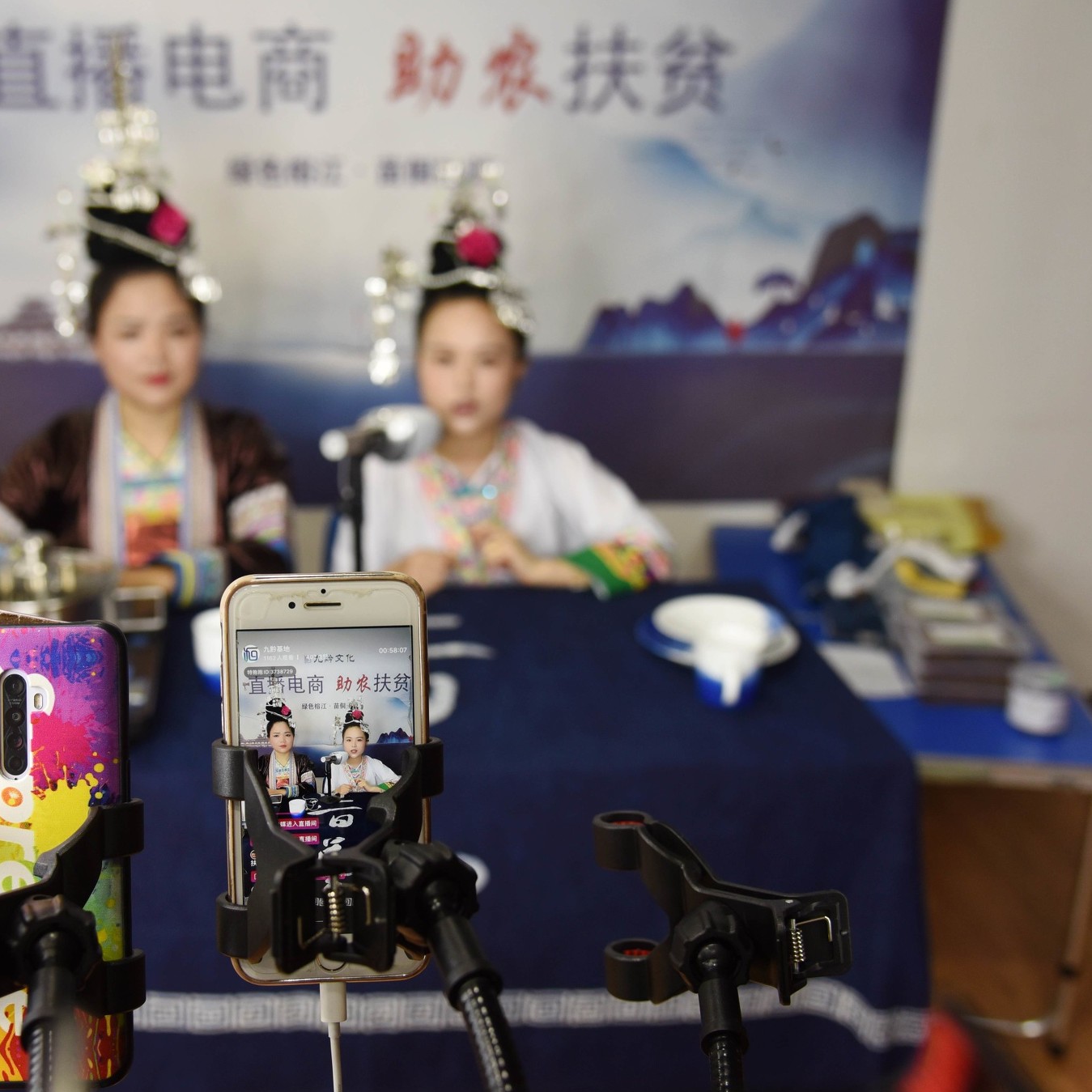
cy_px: 552
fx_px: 1428
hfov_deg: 41.5
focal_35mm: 40
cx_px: 401
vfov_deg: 41.9
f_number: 4.5
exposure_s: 1/125
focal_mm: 31
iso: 1000
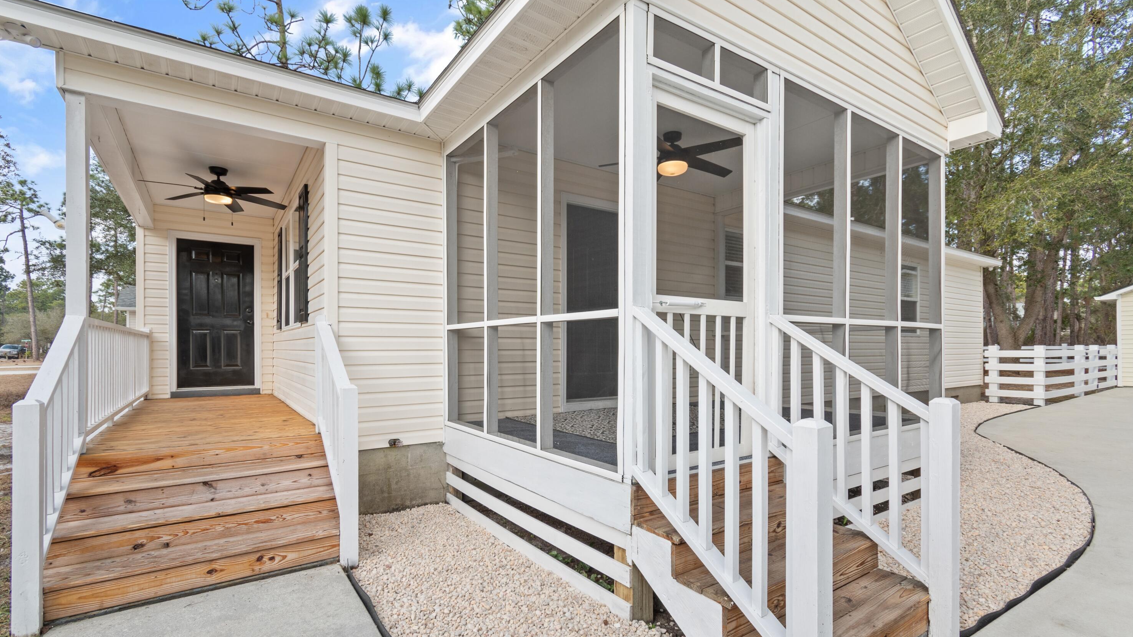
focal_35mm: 16
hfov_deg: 99.4
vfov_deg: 66.7
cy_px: 370
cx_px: 564
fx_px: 481
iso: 100
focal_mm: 10
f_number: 5
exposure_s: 1/100
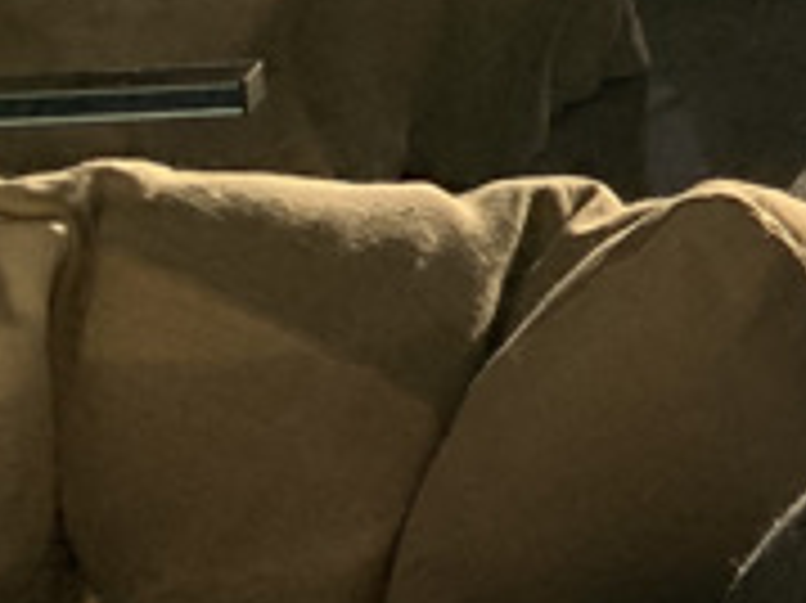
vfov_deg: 9.2
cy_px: -716
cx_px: 2121
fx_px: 3467
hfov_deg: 10.7
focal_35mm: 149
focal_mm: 4.25
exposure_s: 1/2481
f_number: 1.8
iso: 25
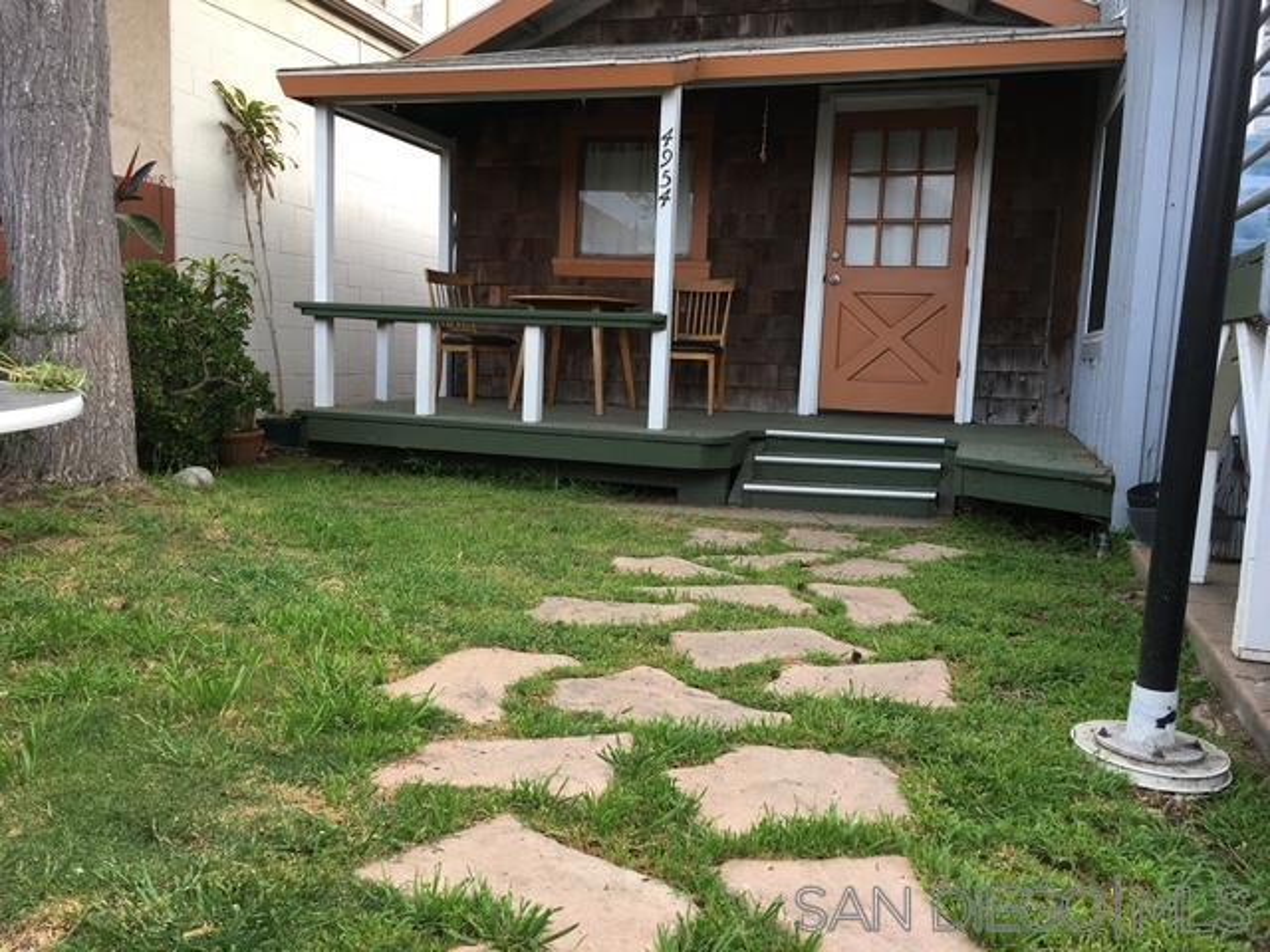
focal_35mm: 29
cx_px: 635
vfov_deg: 48.2
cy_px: 476
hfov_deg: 61.7
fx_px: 1064
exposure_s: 1/60
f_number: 2.2
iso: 25
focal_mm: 4.15
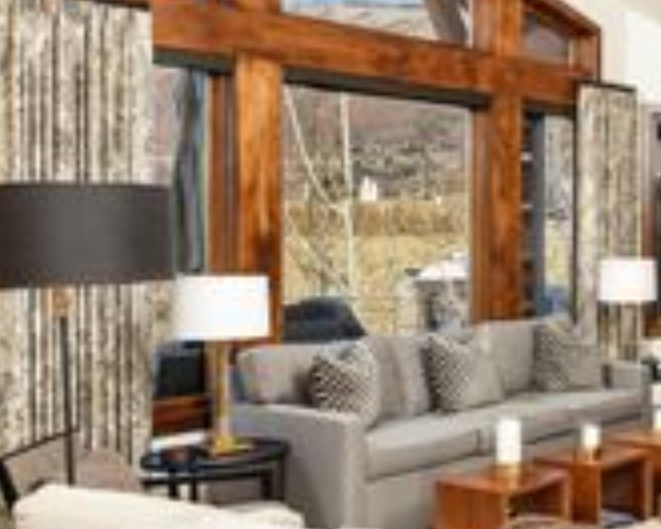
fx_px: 1056
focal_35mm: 54
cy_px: 230
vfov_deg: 28.1
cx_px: 833
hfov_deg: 29.0
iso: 400
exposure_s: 1/1250
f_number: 7.1
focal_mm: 19
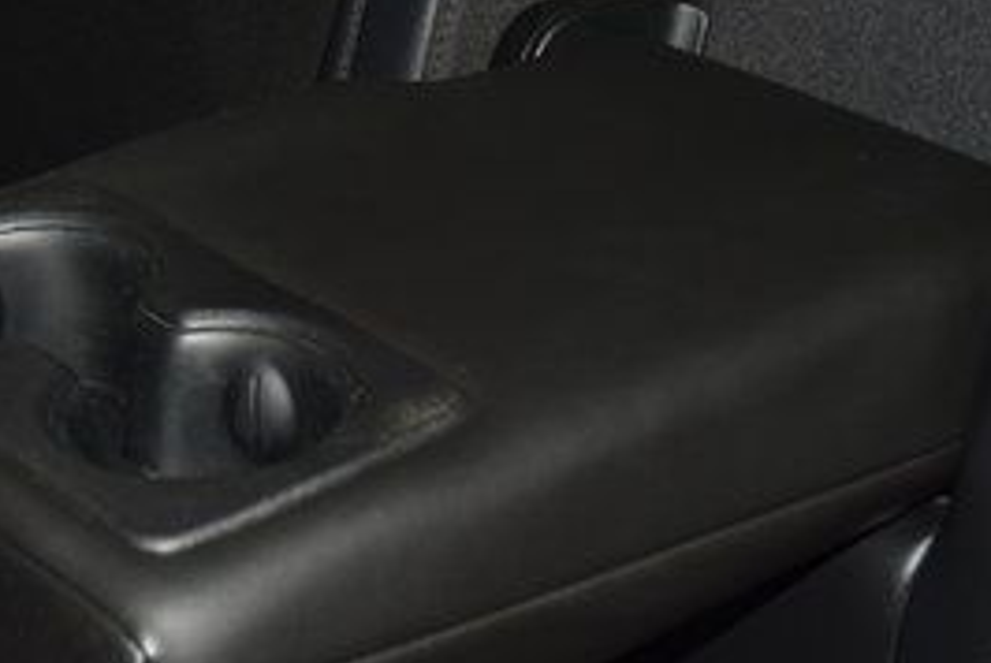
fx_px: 2486
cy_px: 270
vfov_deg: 15.2
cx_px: 227
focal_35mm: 90
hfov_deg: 22.3
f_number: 3.8
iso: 720
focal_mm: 25
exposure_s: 1/125
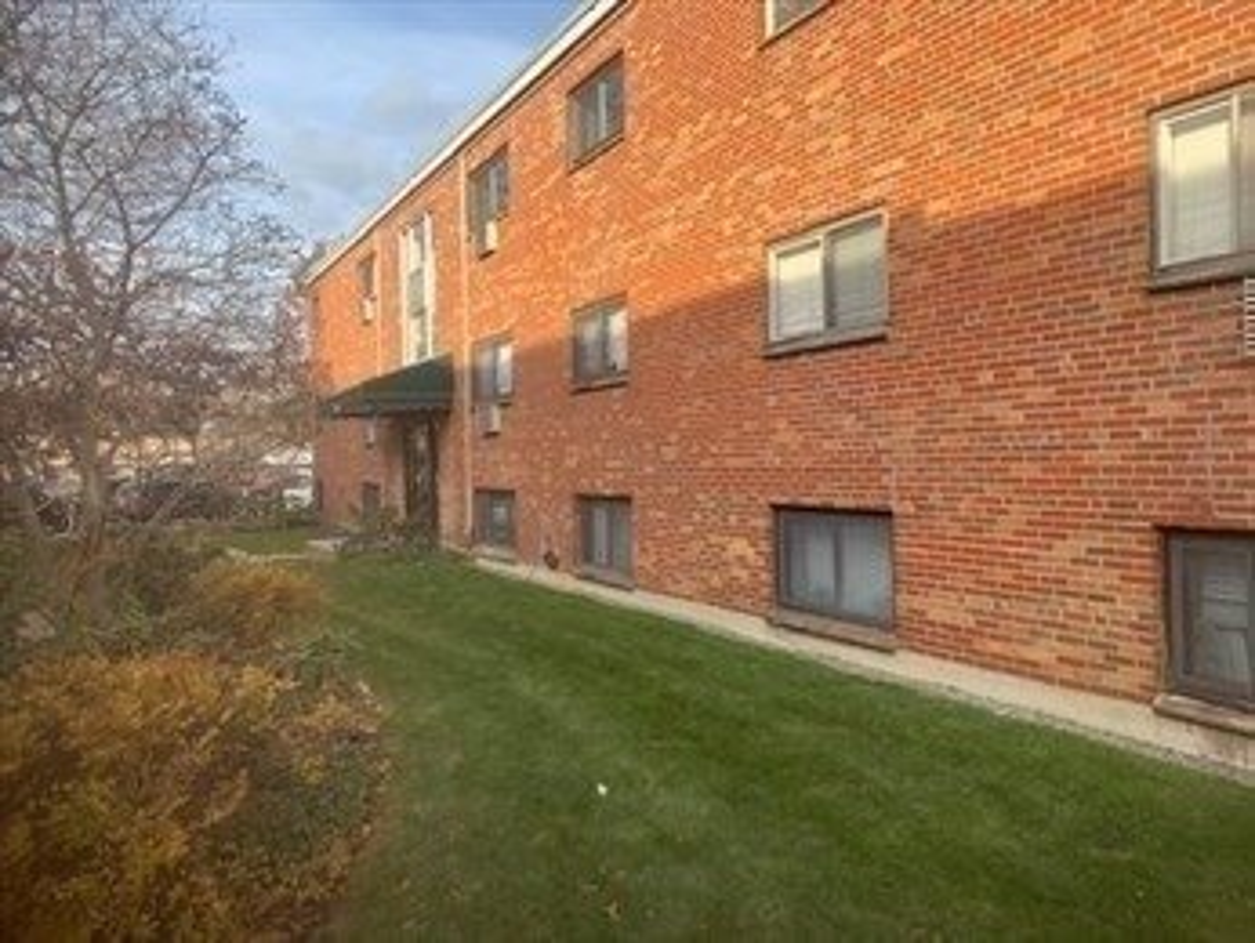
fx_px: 943
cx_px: 628
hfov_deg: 67.3
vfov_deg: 53.1
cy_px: 472
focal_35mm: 26
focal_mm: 4.25
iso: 25
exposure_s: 1/474
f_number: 1.8
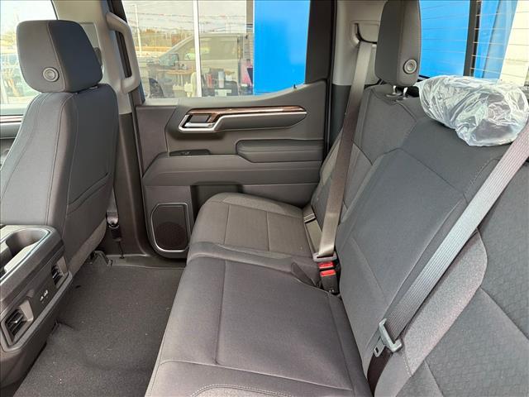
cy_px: 198
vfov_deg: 56.8
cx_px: 264
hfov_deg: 71.6
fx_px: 367
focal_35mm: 24
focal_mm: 6.76
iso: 200
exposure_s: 1/60
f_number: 1.78
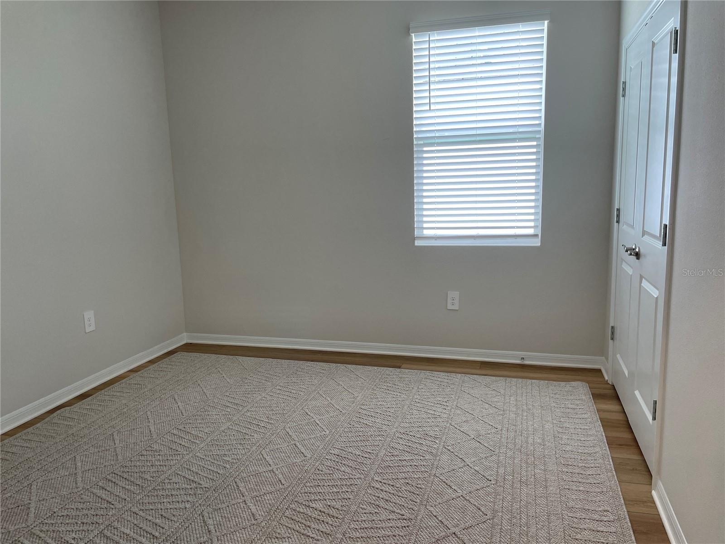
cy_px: 272
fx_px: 545
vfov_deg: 53.1
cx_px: 362
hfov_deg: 67.3
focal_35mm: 26
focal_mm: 4.2
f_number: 1.6
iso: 100
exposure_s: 1/120
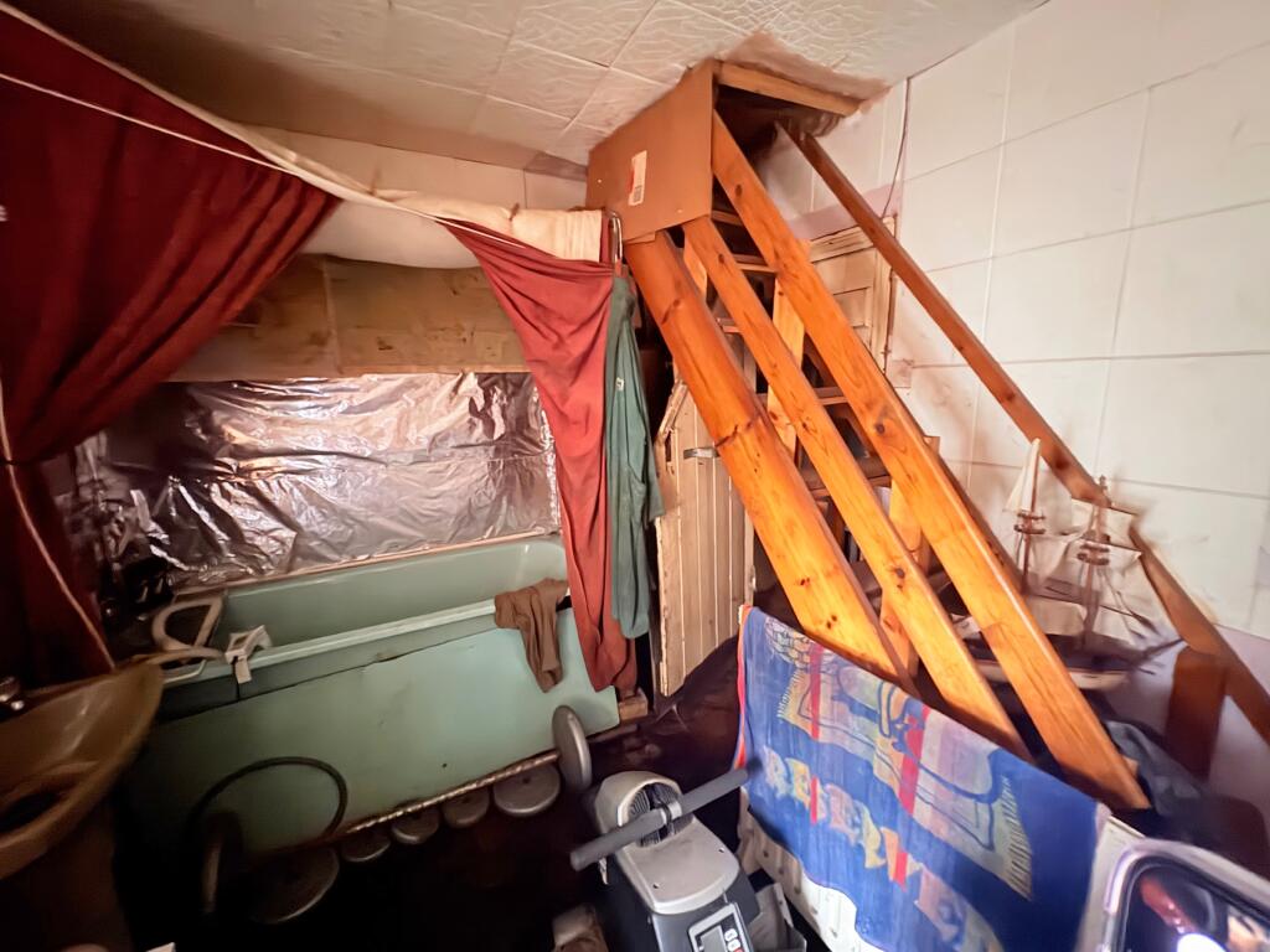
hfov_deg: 102.1
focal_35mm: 14
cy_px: 476
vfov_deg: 85.7
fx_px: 514
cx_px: 635
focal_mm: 2.22
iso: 1600
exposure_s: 1/7
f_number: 2.2
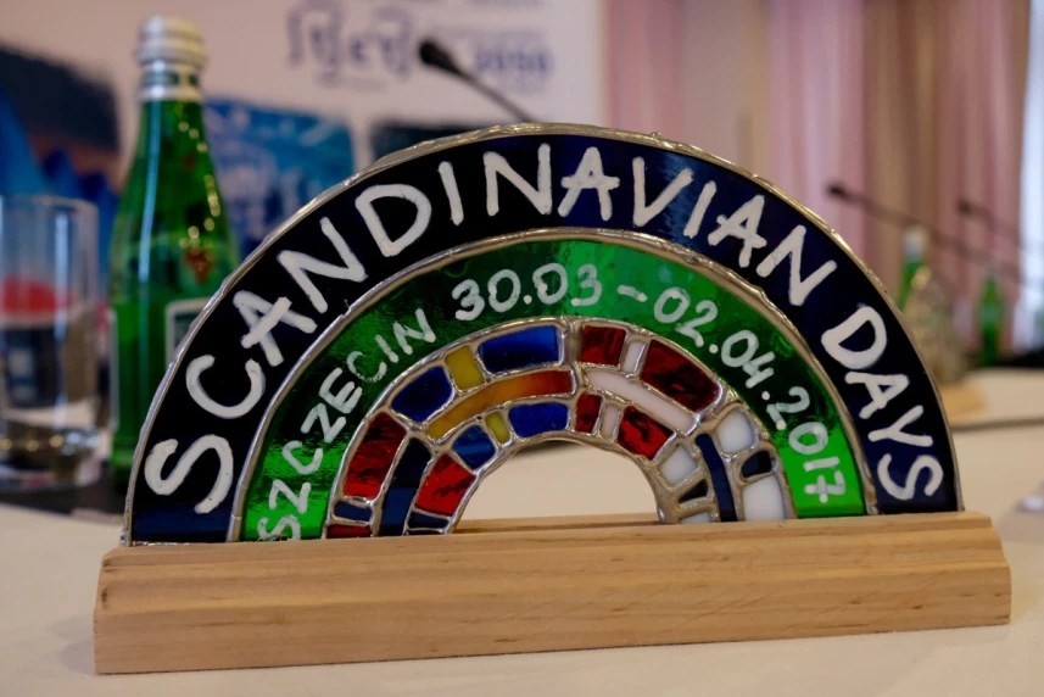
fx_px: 928
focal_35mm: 32
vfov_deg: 41.1
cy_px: 348
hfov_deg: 58.7
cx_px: 522
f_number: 5.6
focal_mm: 21.4
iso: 3200
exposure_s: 1/60
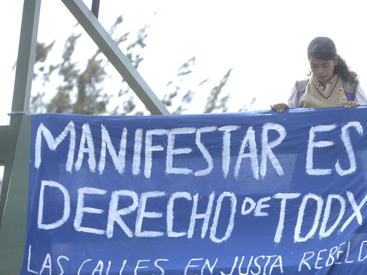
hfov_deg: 8.2
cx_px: 284
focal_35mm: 242
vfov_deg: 6.1
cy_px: 212
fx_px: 2565
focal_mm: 140
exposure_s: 1/200
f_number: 4.5
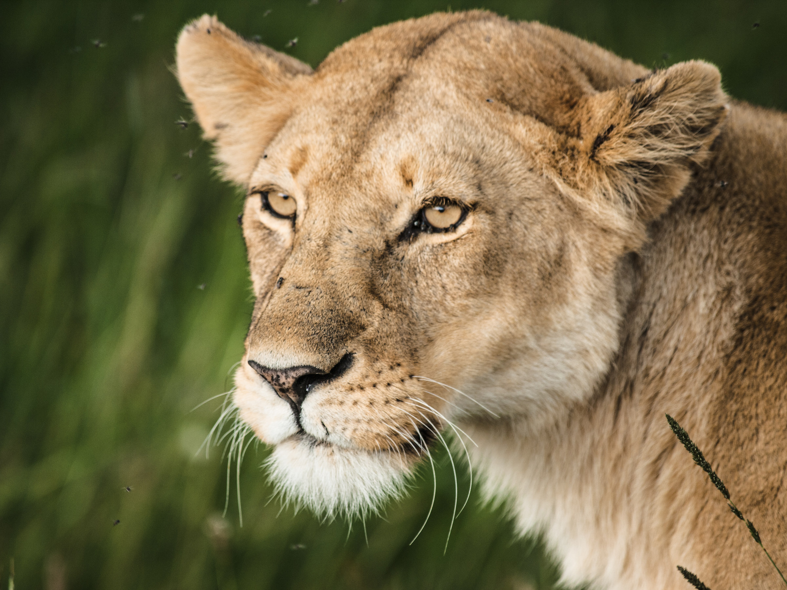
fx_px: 9117
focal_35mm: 401
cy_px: 295
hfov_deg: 4.9
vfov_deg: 3.7
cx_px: 394
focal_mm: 200
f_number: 3.5
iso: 200
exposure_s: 1/250
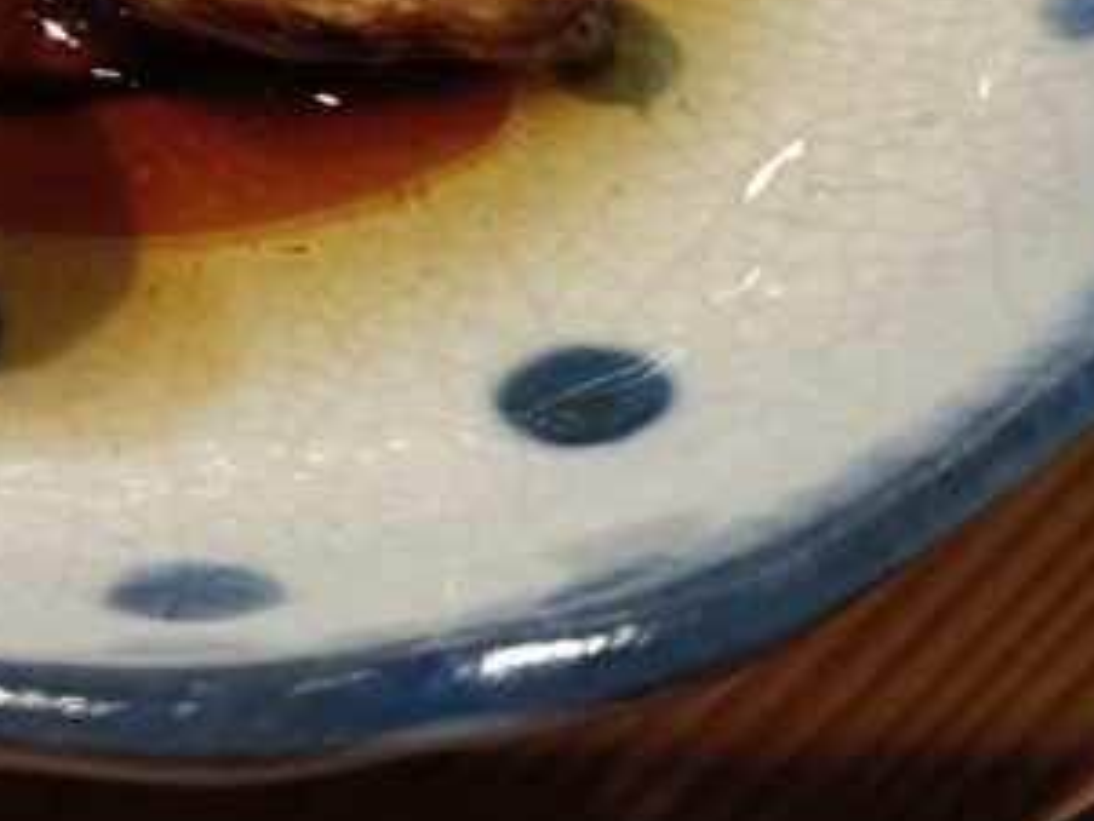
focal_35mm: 85
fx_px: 2687
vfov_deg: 16.3
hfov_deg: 21.5
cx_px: -200
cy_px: -291
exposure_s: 1/50
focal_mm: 4.7
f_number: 1.7
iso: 800
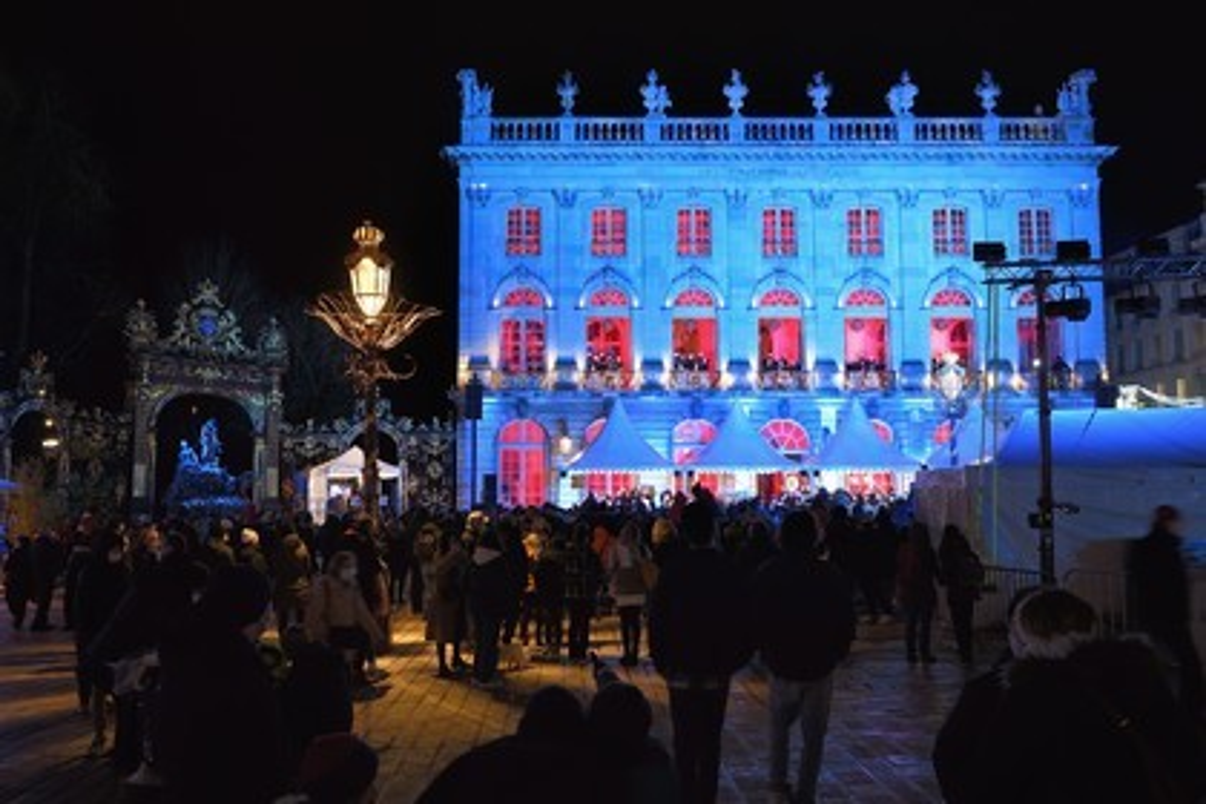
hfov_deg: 61.9
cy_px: 402
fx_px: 1005
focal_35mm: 30
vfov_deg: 43.6
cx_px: 603
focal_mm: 30
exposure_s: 1/15
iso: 1600
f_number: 6.3
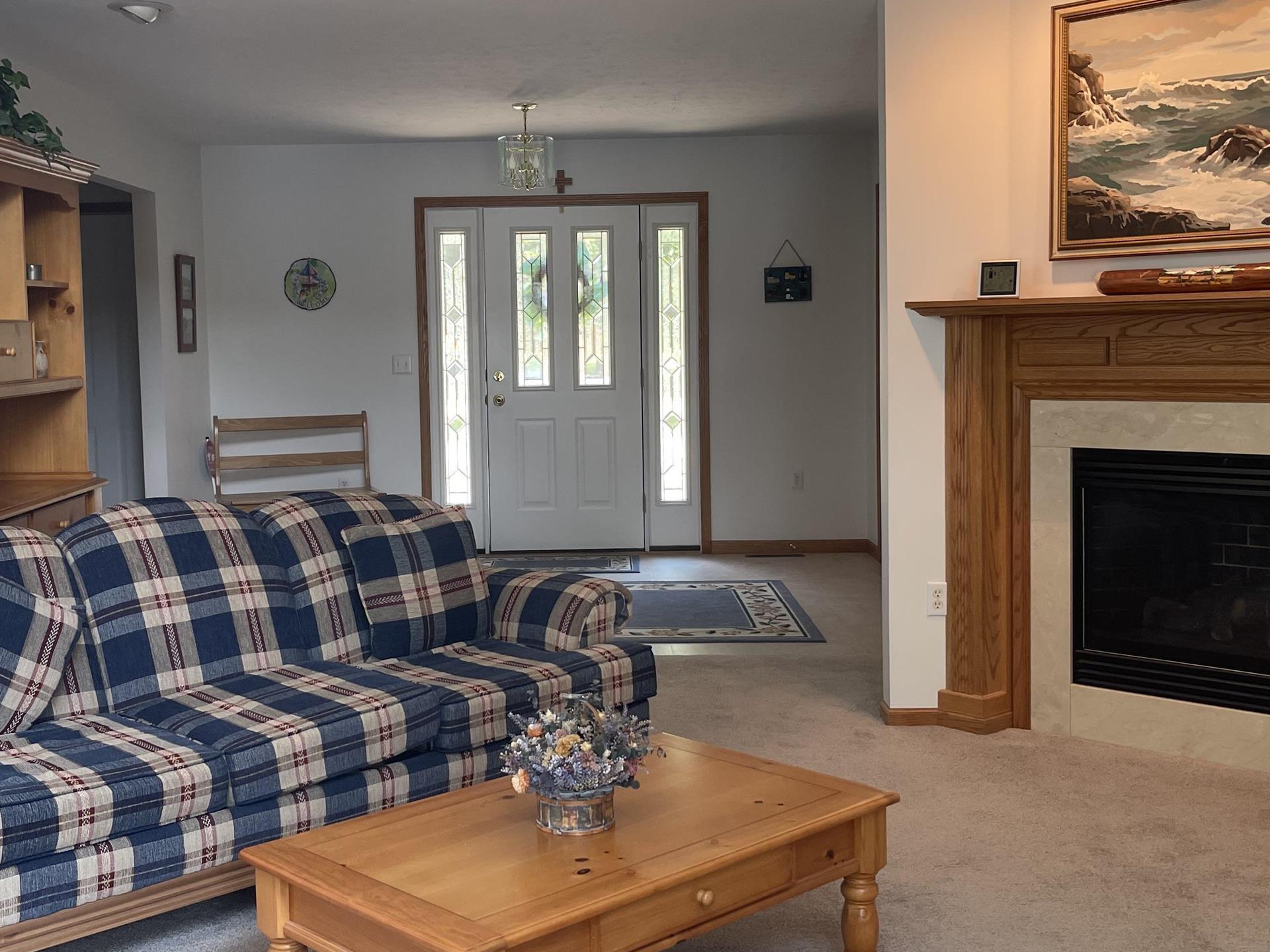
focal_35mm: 40
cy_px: 428
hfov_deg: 46.7
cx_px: 577
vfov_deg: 35.9
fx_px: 1468
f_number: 1.6
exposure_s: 1/60
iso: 80
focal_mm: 5.1
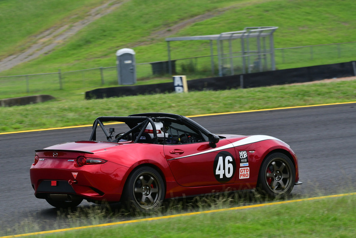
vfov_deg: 4.6
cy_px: 119
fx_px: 2968
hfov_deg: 6.9
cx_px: 178
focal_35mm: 300
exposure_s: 1/640
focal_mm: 200
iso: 640
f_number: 11
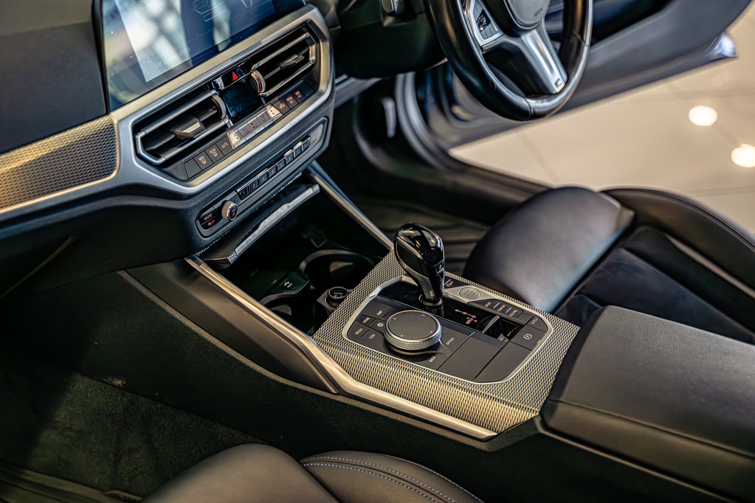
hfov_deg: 43.6
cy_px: 252
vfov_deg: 29.9
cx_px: 378
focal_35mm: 45
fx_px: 944
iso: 320
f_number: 2.8
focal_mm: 45
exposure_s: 1/100
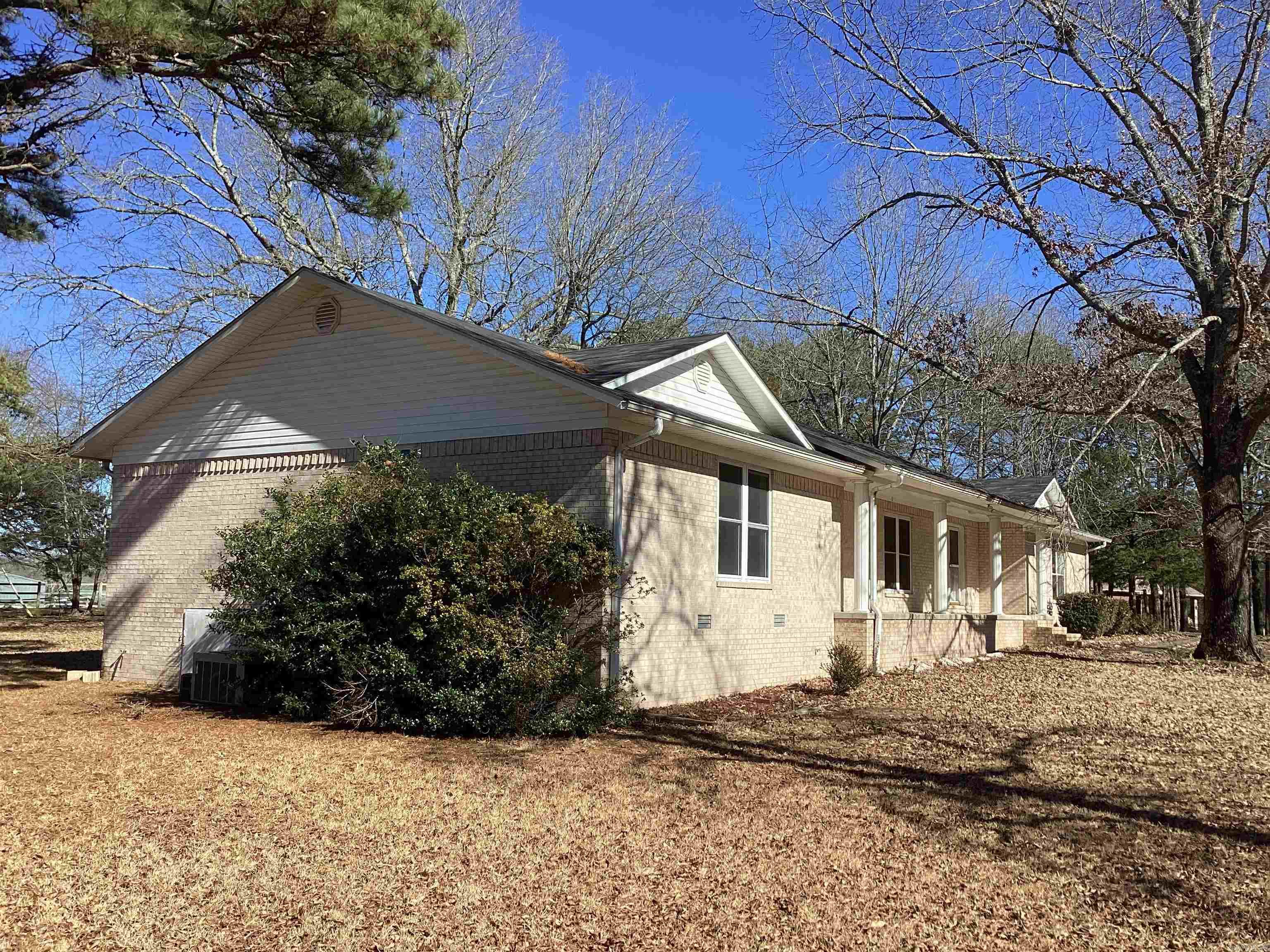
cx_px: 635
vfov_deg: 45.4
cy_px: 476
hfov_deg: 58.4
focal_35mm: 31
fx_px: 1137
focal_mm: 3.3
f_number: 2.4
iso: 25
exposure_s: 1/970
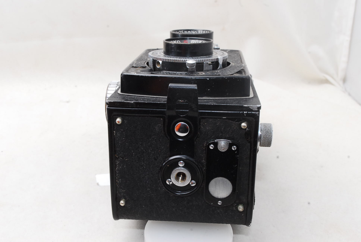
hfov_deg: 41.1
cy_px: 121
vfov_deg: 28.2
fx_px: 482
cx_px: 180
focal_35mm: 48
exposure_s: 1/125
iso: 640
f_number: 13
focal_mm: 32
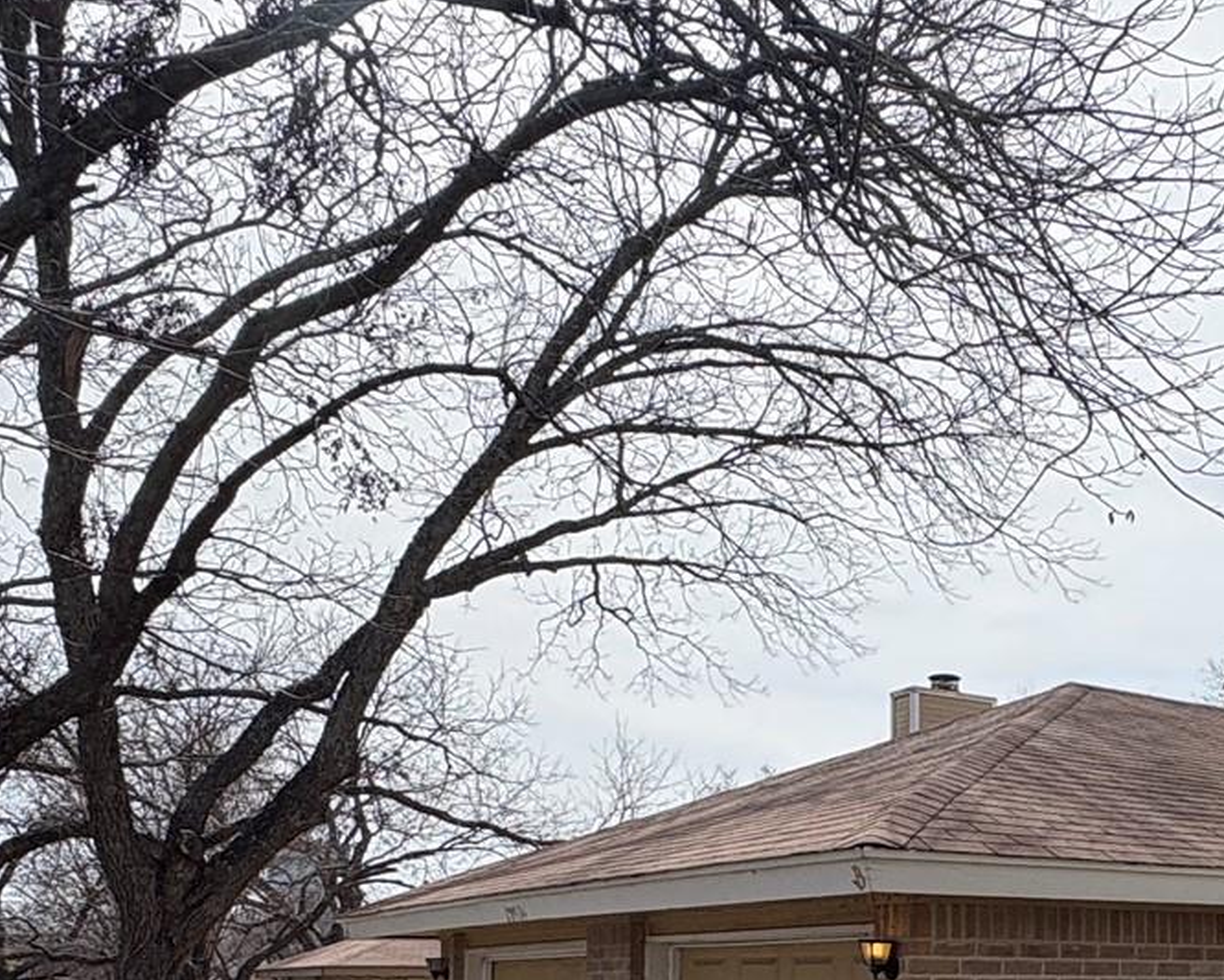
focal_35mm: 42
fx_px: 1522
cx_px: 1174
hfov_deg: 39.5
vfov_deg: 33.3
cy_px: 929
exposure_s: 1/2083
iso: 50
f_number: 2.2
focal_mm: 2.22
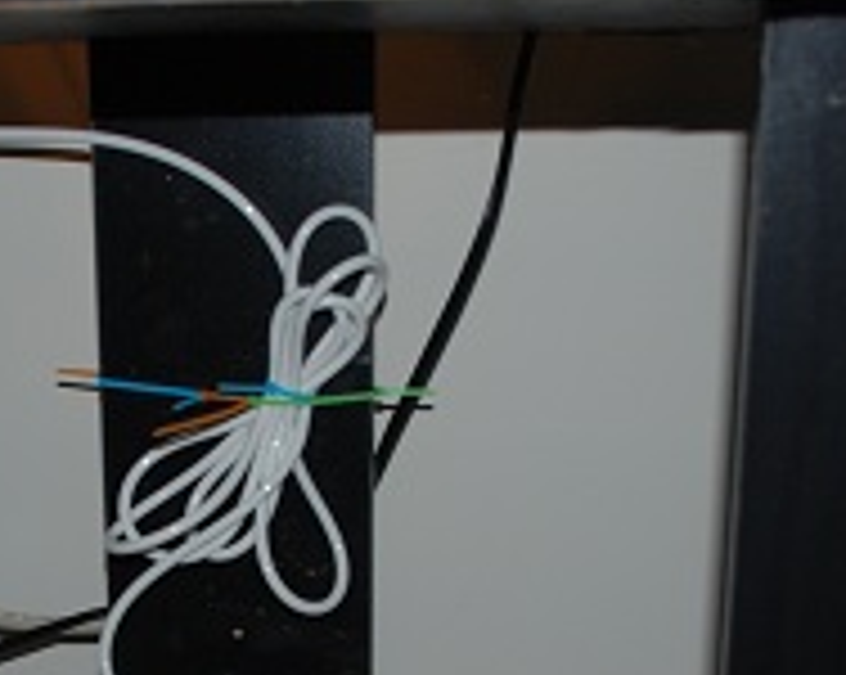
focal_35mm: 69
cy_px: 610
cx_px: 194
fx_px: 1726
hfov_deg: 27.1
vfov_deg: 21.6
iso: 200
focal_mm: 20
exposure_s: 1/60
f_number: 3.8
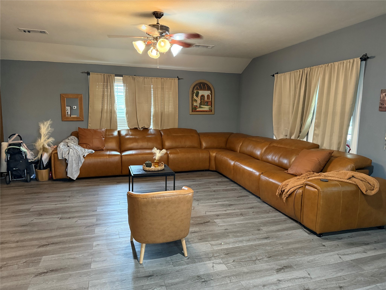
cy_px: 145
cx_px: 193
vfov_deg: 56.8
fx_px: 268
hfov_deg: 71.6
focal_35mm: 24
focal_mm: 6.76
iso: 640
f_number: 1.78
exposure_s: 1/40
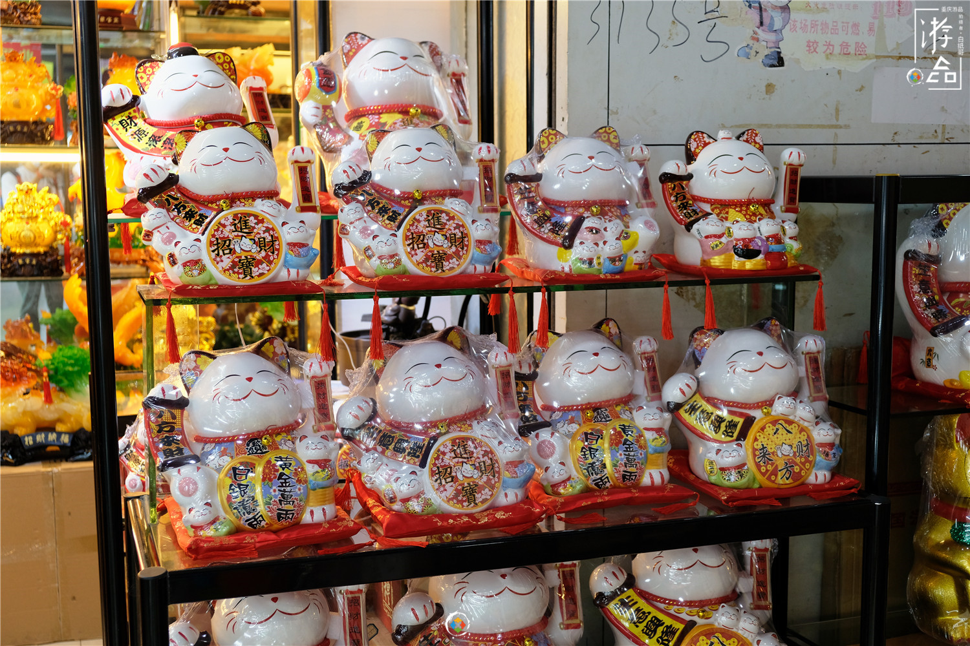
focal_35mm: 45
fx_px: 1212
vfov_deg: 29.9
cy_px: 323
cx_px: 485
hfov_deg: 43.6
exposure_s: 1/60
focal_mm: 30.2
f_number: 3.6
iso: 500
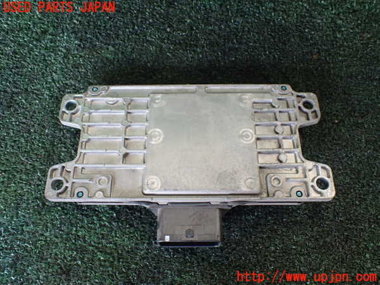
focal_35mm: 30
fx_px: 329
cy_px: 142
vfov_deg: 46.8
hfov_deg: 60.0
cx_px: 190
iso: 250
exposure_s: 1/125
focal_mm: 5.4
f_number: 2.3
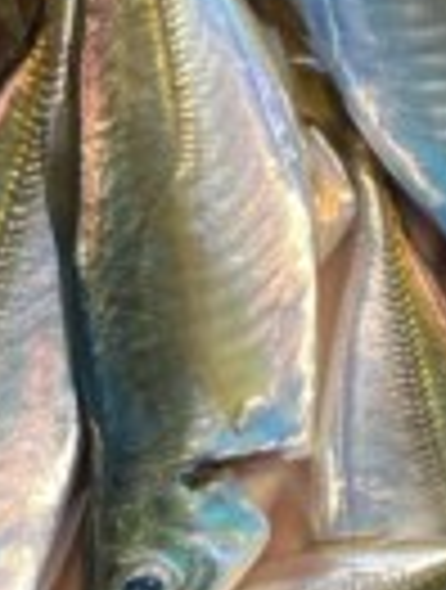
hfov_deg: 15.3
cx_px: 414
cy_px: 5
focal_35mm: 96
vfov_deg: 19.8
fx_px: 1641
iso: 200
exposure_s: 1/60
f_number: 1.8
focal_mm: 3.99
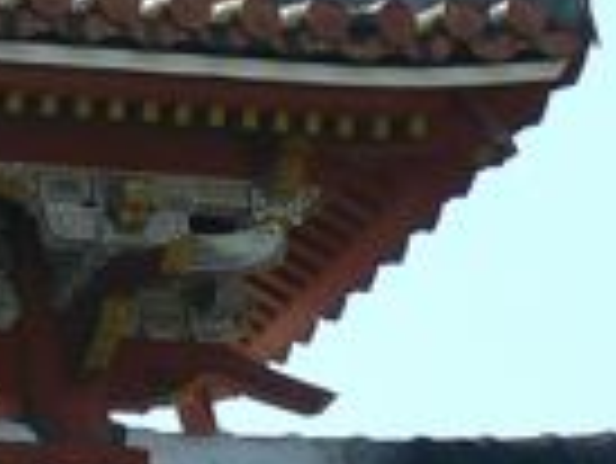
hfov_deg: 11.8
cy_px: 707
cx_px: -378
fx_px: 2814
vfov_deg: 9.2
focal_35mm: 158
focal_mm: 6
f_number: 4
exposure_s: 1/640
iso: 100
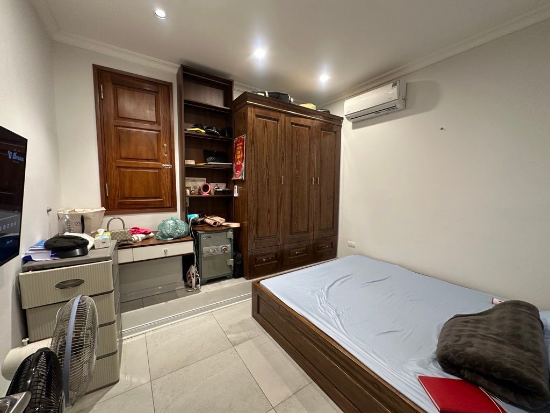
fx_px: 222
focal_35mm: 14
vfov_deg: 85.7
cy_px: 206
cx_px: 275
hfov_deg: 102.1
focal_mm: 2.22
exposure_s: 1/50
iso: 200
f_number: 2.2
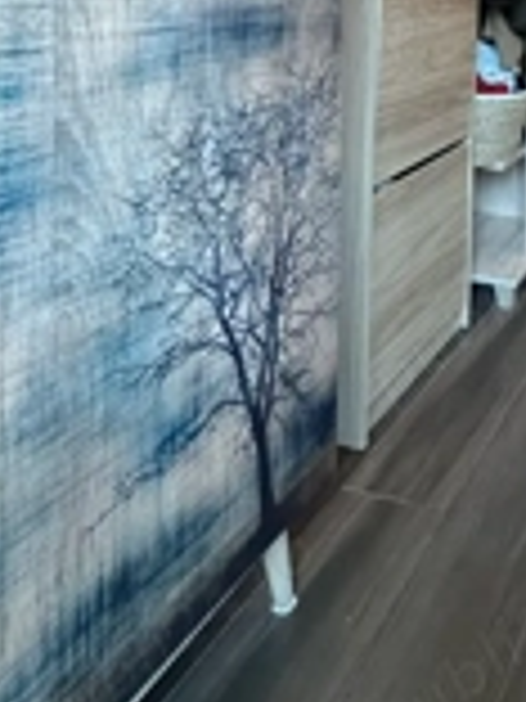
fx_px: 729
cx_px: 607
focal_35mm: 36
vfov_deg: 43.7
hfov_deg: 33.4
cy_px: -4
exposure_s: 1/60
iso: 500
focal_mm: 2.22
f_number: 2.2
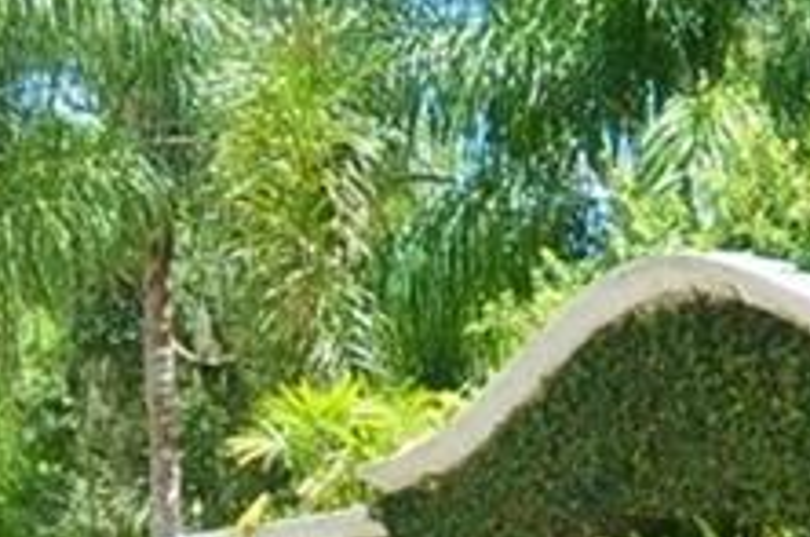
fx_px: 2425
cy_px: 961
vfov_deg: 11.7
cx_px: 547
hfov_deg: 18.9
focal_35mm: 108
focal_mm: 10
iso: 400
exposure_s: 1/500
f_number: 7.1
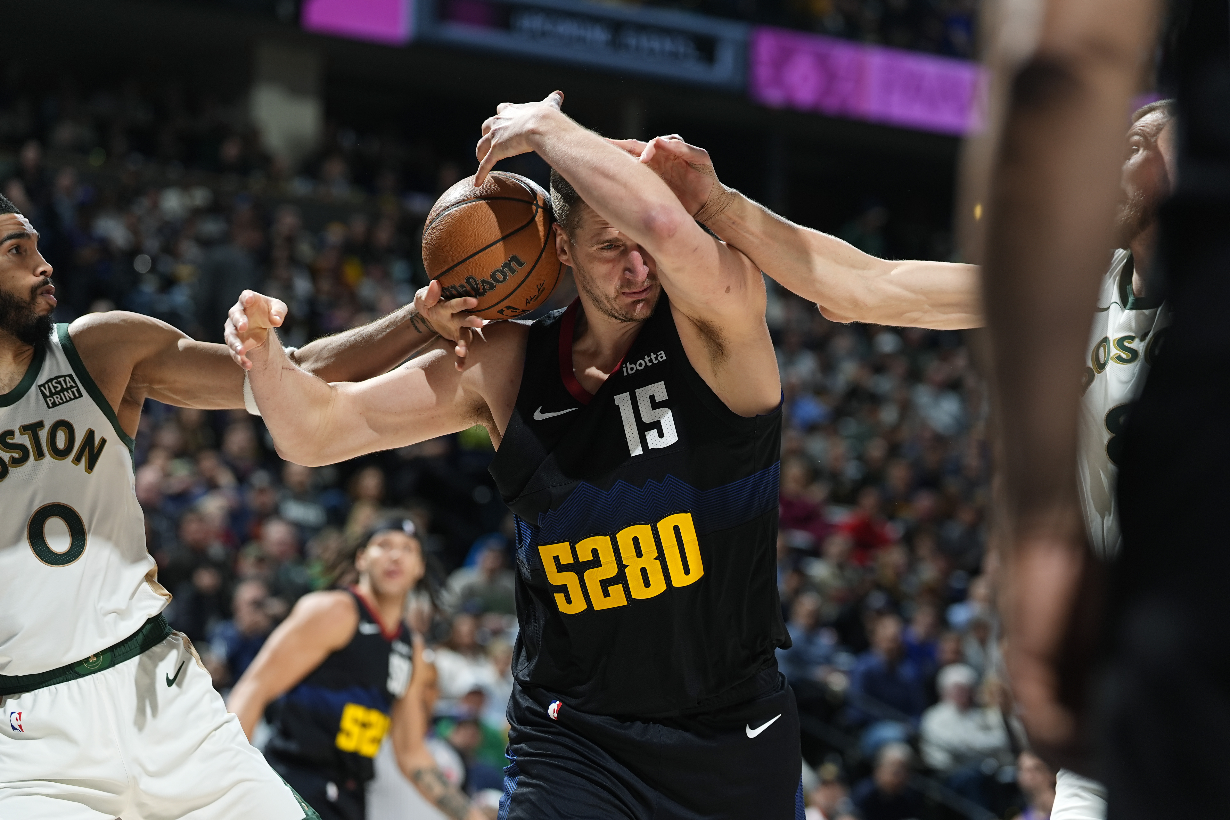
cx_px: 615
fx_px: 4100
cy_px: 410
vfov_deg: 11.4
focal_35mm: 120
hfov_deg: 17.1
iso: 400
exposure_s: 1/1250
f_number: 3.2
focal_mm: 120
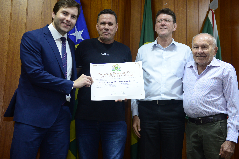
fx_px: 345
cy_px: 75
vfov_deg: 26.0
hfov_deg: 38.2
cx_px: 122
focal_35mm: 52
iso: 2000
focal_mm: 48
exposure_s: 1/125
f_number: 3.2
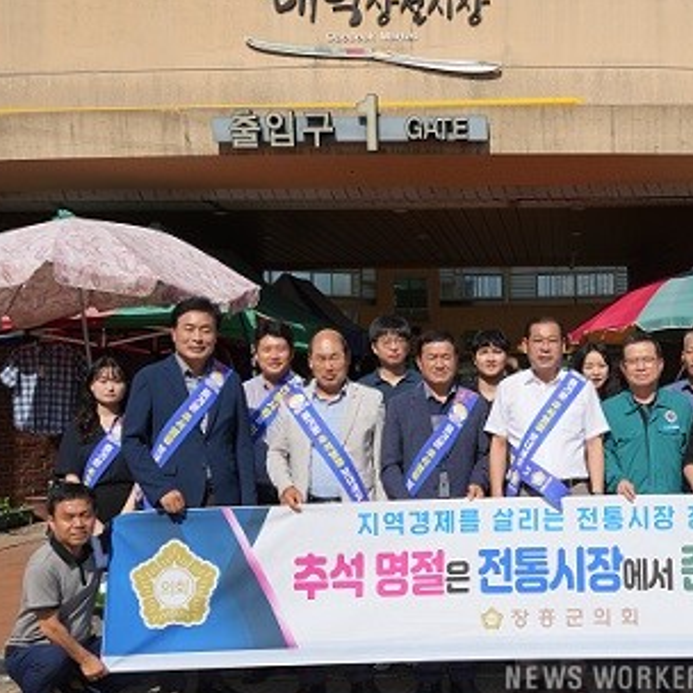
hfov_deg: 32.9
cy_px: 406
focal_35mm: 50
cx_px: 572
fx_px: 1132
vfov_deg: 33.9
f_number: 11
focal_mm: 30
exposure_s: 1/250
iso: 100
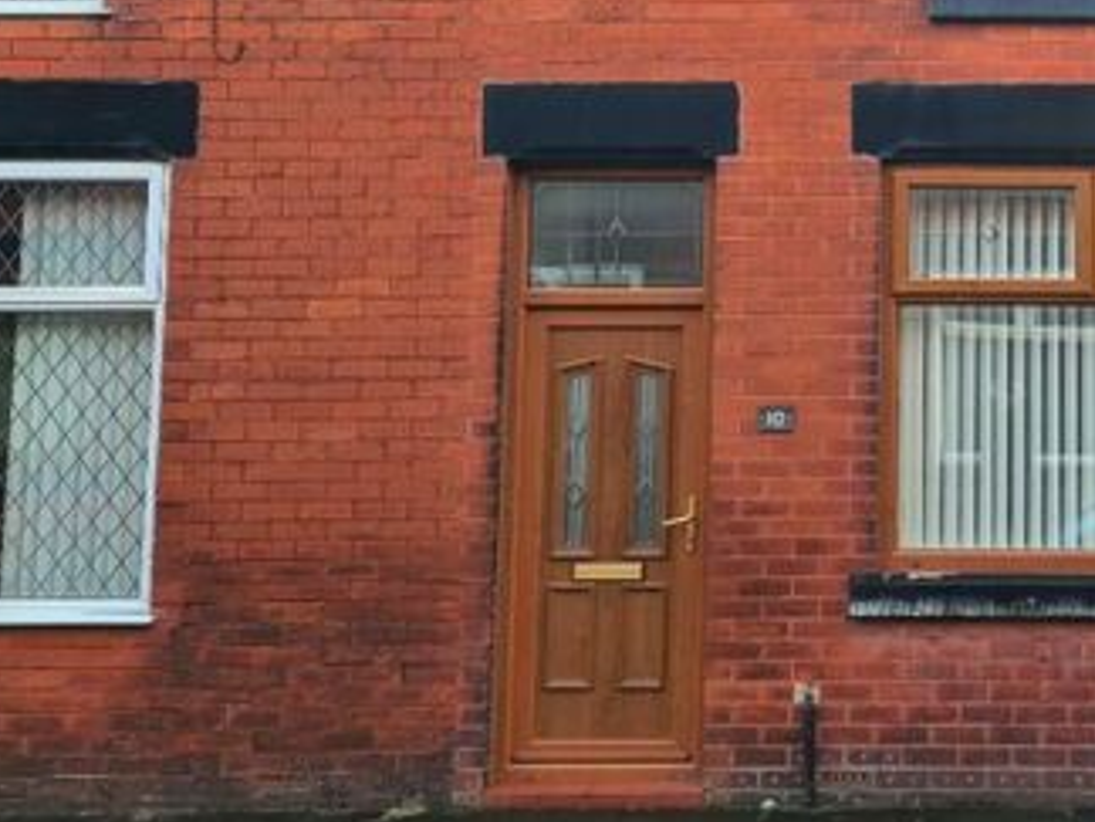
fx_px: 1708
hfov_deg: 33.8
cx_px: 967
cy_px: 211
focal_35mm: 54
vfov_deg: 26.7
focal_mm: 7
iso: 64
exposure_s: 1/100
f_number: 1.8
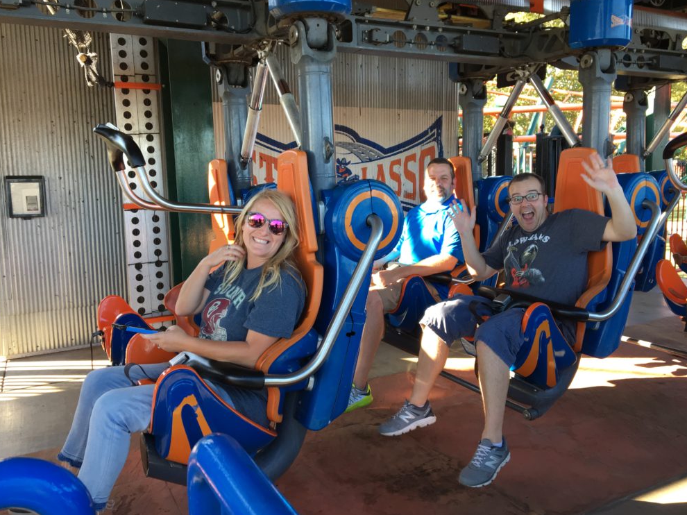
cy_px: 252
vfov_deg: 46.8
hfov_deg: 60.0
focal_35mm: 30
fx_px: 595
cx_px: 346
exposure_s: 1/120
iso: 40
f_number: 2.2
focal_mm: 4.15
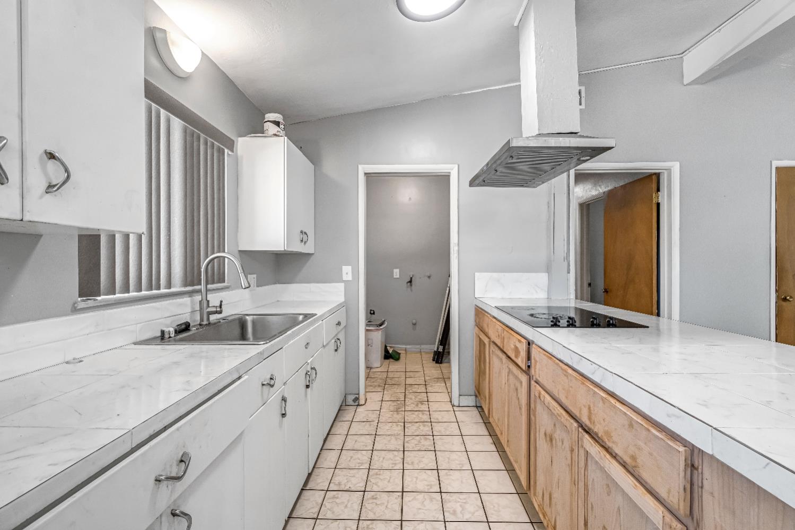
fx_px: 331
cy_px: 265
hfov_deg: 100.4
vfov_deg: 77.3
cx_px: 398
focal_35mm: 15
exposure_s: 1/13
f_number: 8
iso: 320
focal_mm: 10
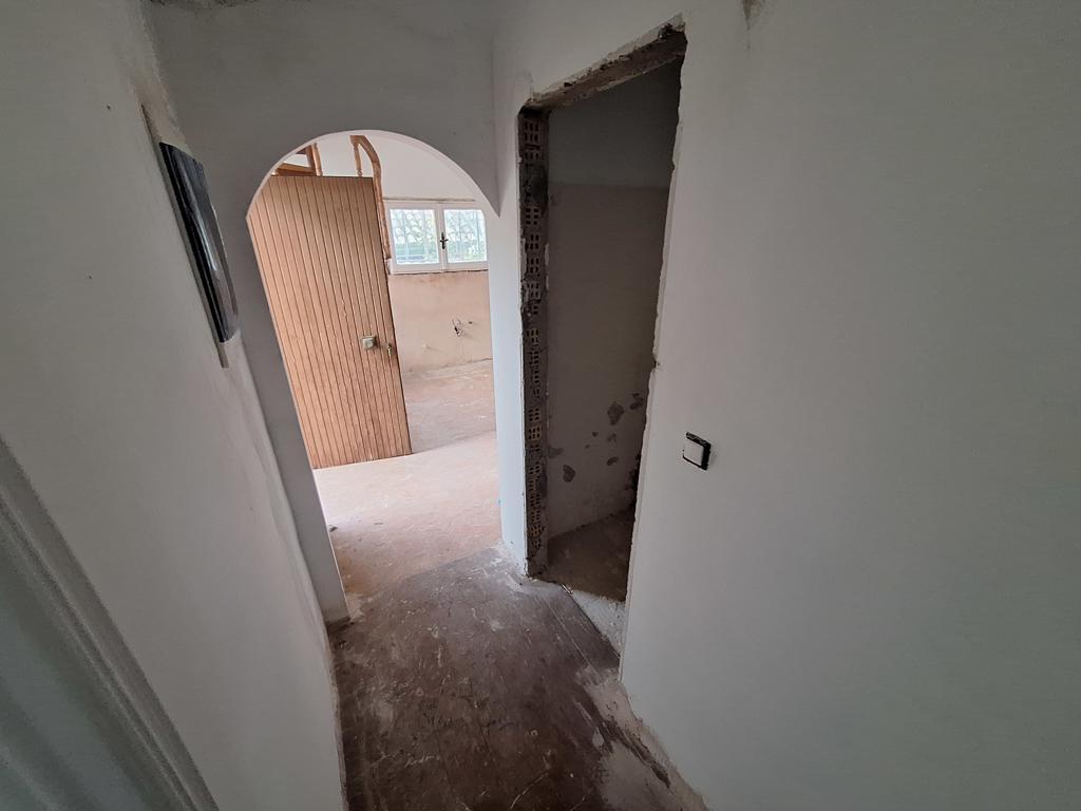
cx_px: 540
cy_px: 406
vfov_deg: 89.9
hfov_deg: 106.2
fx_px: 406
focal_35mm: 13
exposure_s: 1/24
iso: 200
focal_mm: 1.74
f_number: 2.2
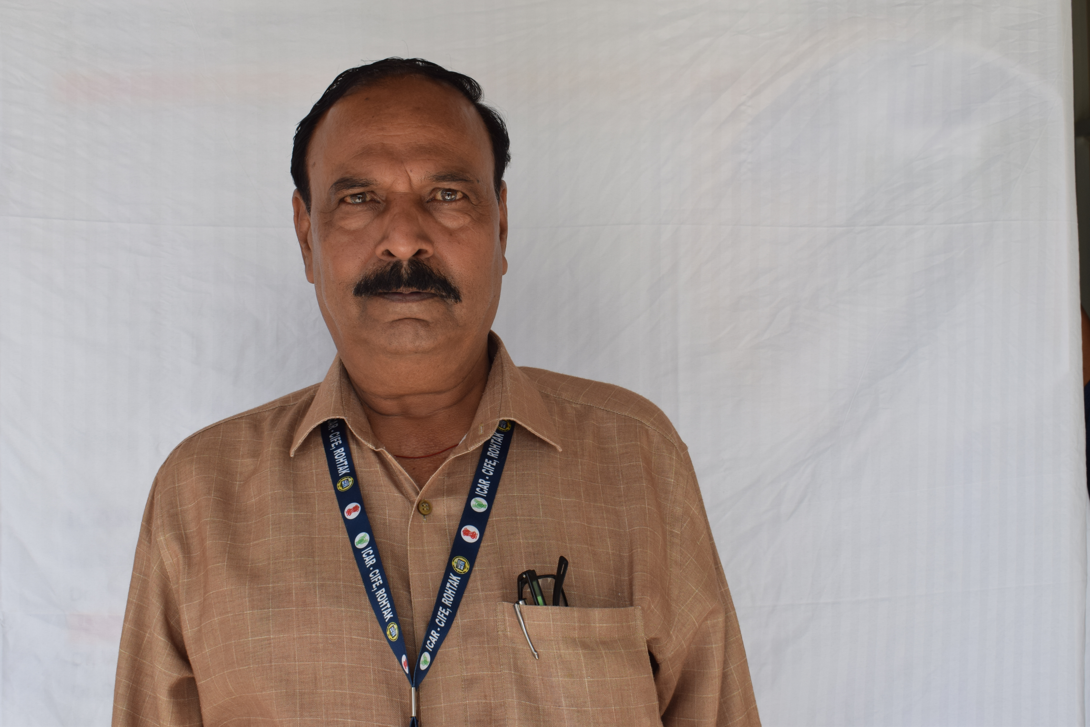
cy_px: 364
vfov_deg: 28.1
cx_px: 545
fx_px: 1453
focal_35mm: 48
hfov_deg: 41.1
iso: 250
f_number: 14
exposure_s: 1/100
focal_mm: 32
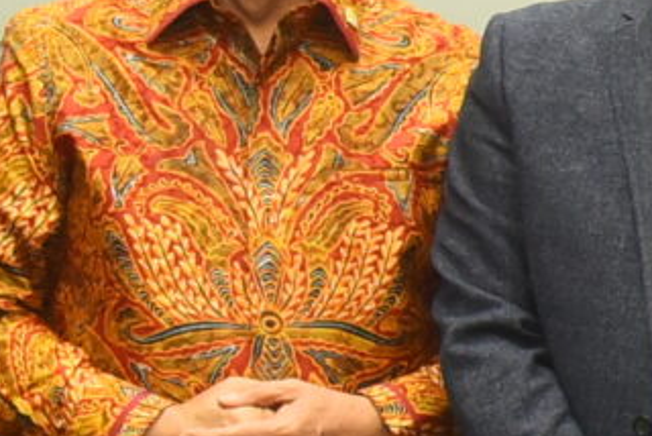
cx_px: 1712
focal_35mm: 192
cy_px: 250
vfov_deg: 7.2
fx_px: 3480
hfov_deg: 9.3
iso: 1600
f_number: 4
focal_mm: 24
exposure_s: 1/160
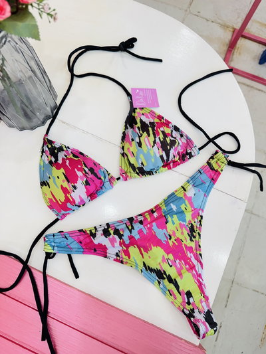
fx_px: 246
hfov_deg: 56.8
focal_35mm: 24
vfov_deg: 71.6
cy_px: 177
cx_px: 133
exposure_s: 1/100
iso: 80
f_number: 1.78
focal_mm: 6.76
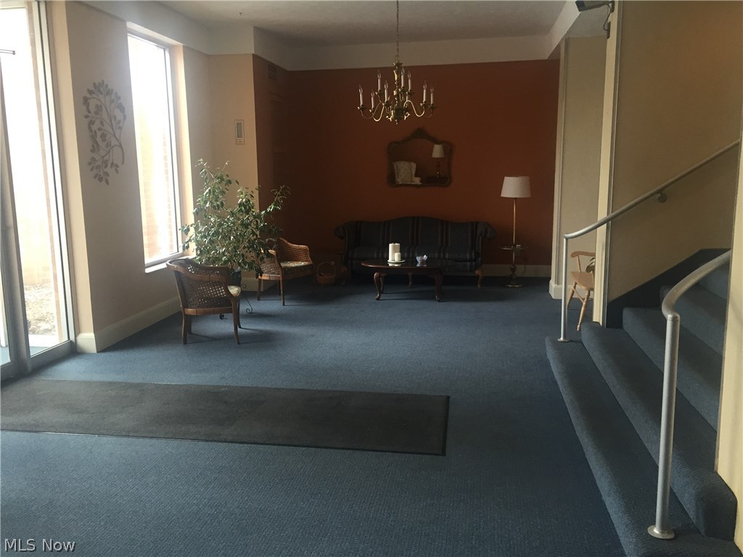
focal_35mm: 29
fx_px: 622
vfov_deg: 48.2
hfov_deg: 61.7
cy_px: 278
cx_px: 372
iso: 40
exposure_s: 1/30
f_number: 2.2
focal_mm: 4.15
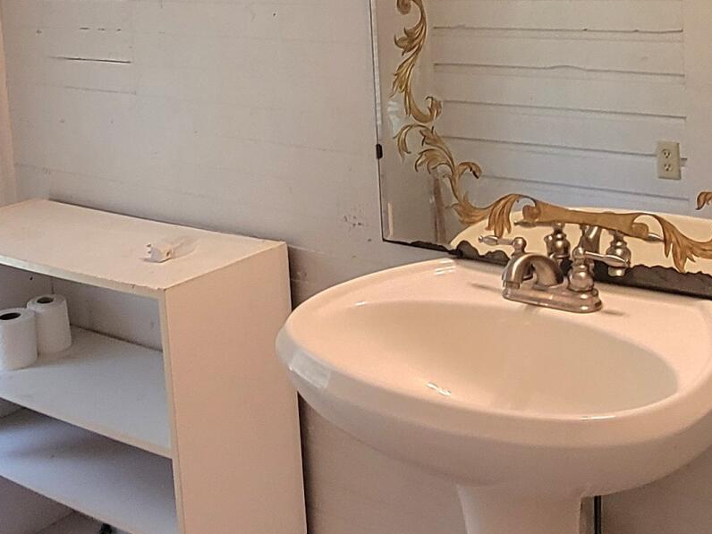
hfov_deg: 38.9
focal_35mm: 49
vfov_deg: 28.9
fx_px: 1008
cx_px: 390
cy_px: 91
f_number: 2.2
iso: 160
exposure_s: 1/60.2
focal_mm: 2.2
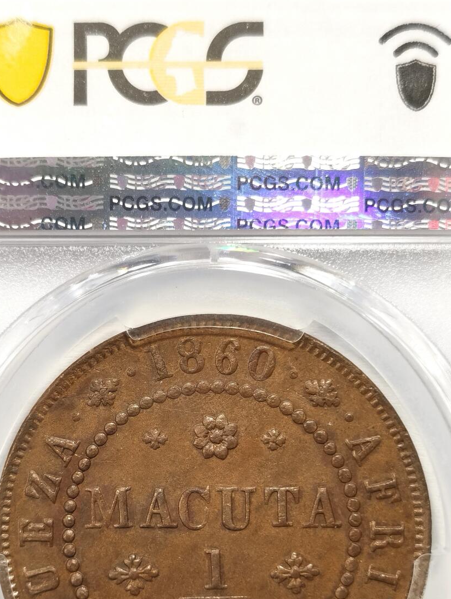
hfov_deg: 16.6
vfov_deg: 21.9
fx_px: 1541
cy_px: 399
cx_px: 216
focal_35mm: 89
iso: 200
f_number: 16
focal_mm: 5.56
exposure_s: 1/100
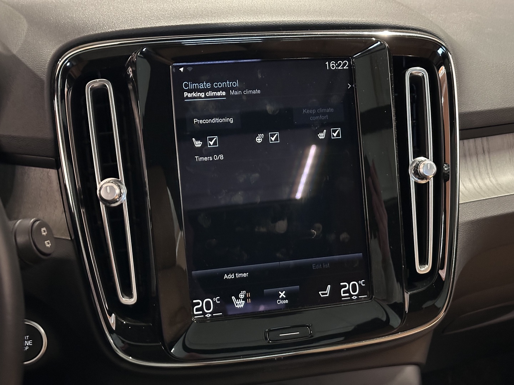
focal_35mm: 48
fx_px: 713
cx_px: 257
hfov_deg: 39.7
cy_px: 192
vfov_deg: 30.3
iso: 800
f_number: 1.78
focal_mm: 6.86
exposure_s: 1/17
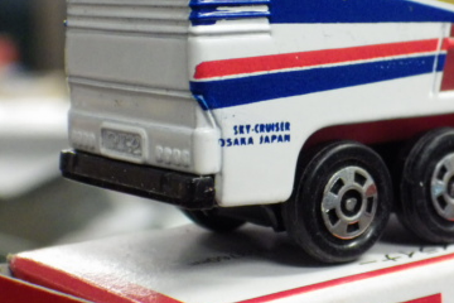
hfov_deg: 18.5
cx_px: 401
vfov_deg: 12.5
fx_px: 1375
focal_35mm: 109
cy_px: 98
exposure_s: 1/40
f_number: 4
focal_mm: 10.7
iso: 800
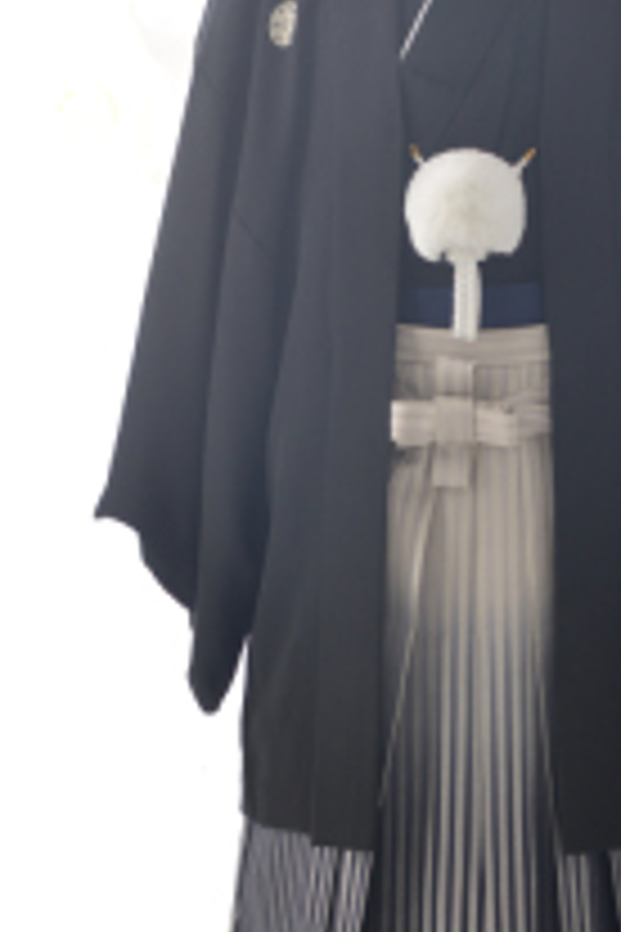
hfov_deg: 9.5
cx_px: 459
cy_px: 500
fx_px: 3726
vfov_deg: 14.2
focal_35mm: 144
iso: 400
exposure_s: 1/125
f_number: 5.6
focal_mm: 62
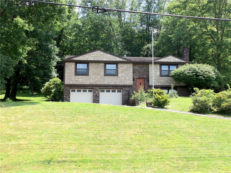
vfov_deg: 30.3
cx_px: 116
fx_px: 320
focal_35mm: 48
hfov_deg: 39.7
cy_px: 86
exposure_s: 1/400
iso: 64
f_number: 3.8
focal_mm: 8.7
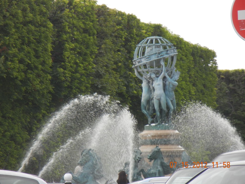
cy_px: 92
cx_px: 122
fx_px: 2123
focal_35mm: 300
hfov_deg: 6.6
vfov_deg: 5.0
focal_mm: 54
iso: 160
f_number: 5.6
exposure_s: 1/89.6
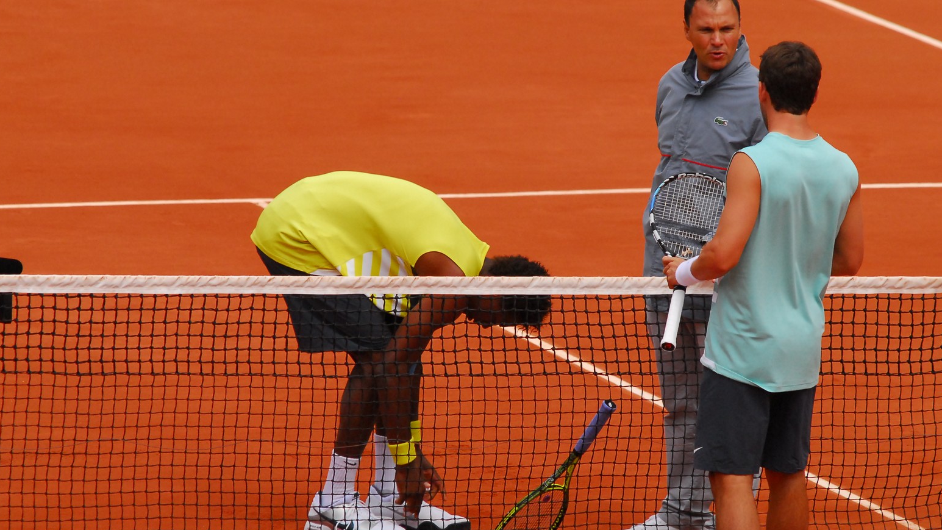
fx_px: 10341
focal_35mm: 414
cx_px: 523
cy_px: 298
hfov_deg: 5.2
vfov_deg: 2.9
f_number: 5
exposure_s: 1/3200
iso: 640
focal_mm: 210
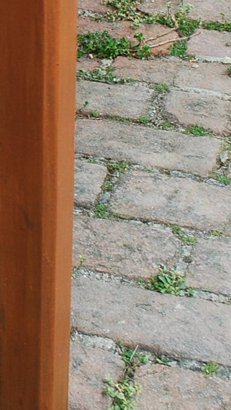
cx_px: -265
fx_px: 1067
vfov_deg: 21.5
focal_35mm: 98
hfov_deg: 11.0
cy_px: 69
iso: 200
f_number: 5.6
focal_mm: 20
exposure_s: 1/125
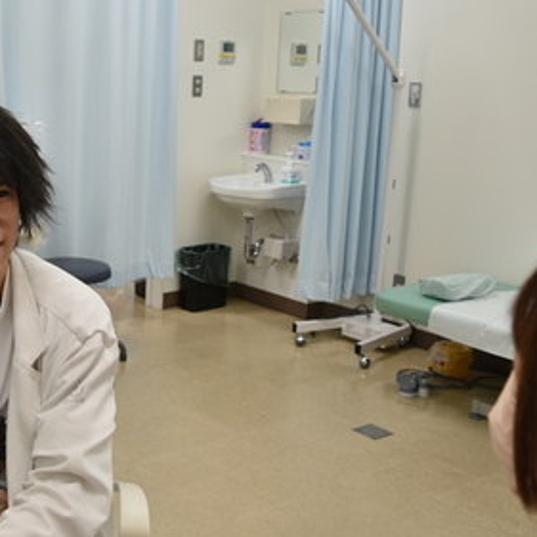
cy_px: 256
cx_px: 63
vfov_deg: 34.7
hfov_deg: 33.1
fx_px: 860
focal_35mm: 49
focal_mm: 18
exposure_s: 1/30
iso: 100
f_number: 3.5
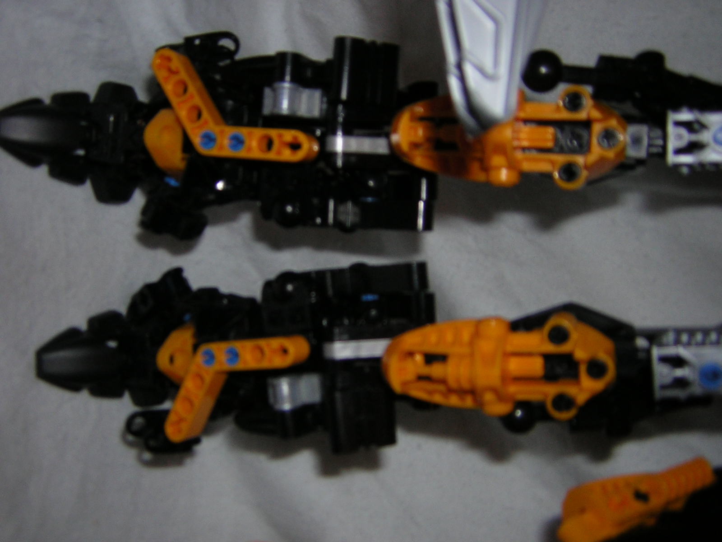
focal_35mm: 36
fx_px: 751
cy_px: 271
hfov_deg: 51.4
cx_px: 361
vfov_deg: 39.7
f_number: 2.6
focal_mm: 4.7
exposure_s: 1/60.1
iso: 50
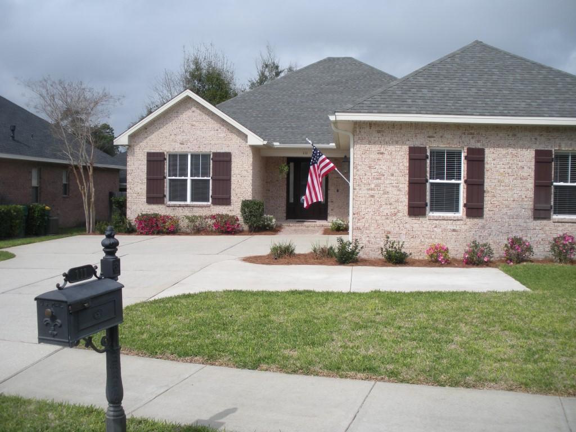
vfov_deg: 39.7
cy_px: 216
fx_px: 599
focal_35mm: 36
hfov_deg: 51.4
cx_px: 288
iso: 64
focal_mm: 6.3
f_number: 3.5
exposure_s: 1/931
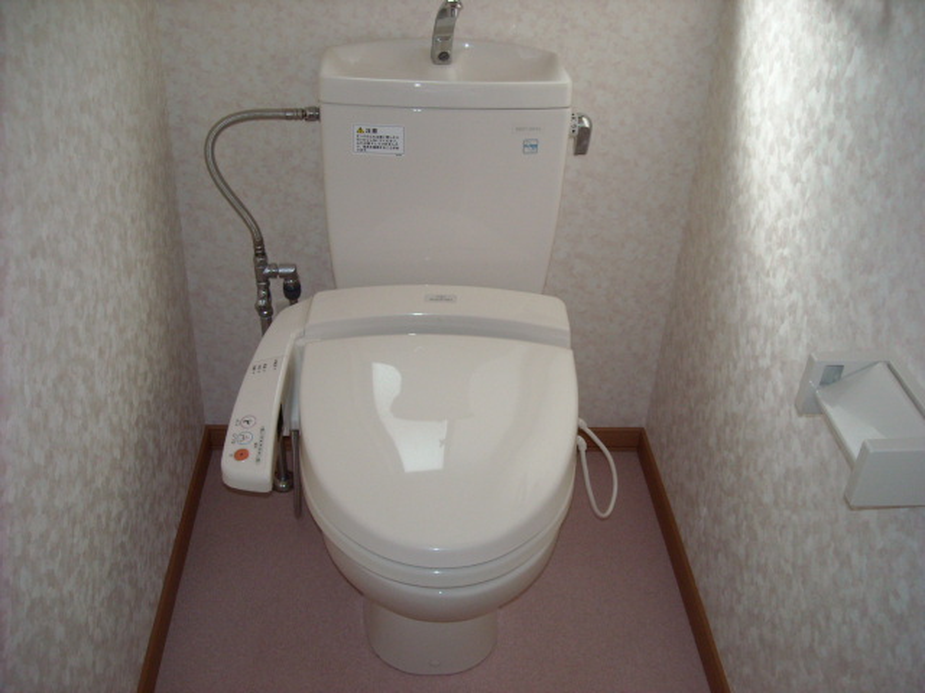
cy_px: 346
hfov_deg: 52.6
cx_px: 462
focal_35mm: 35
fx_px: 935
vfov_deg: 40.7
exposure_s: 1/49
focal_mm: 5.7
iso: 200
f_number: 2.8
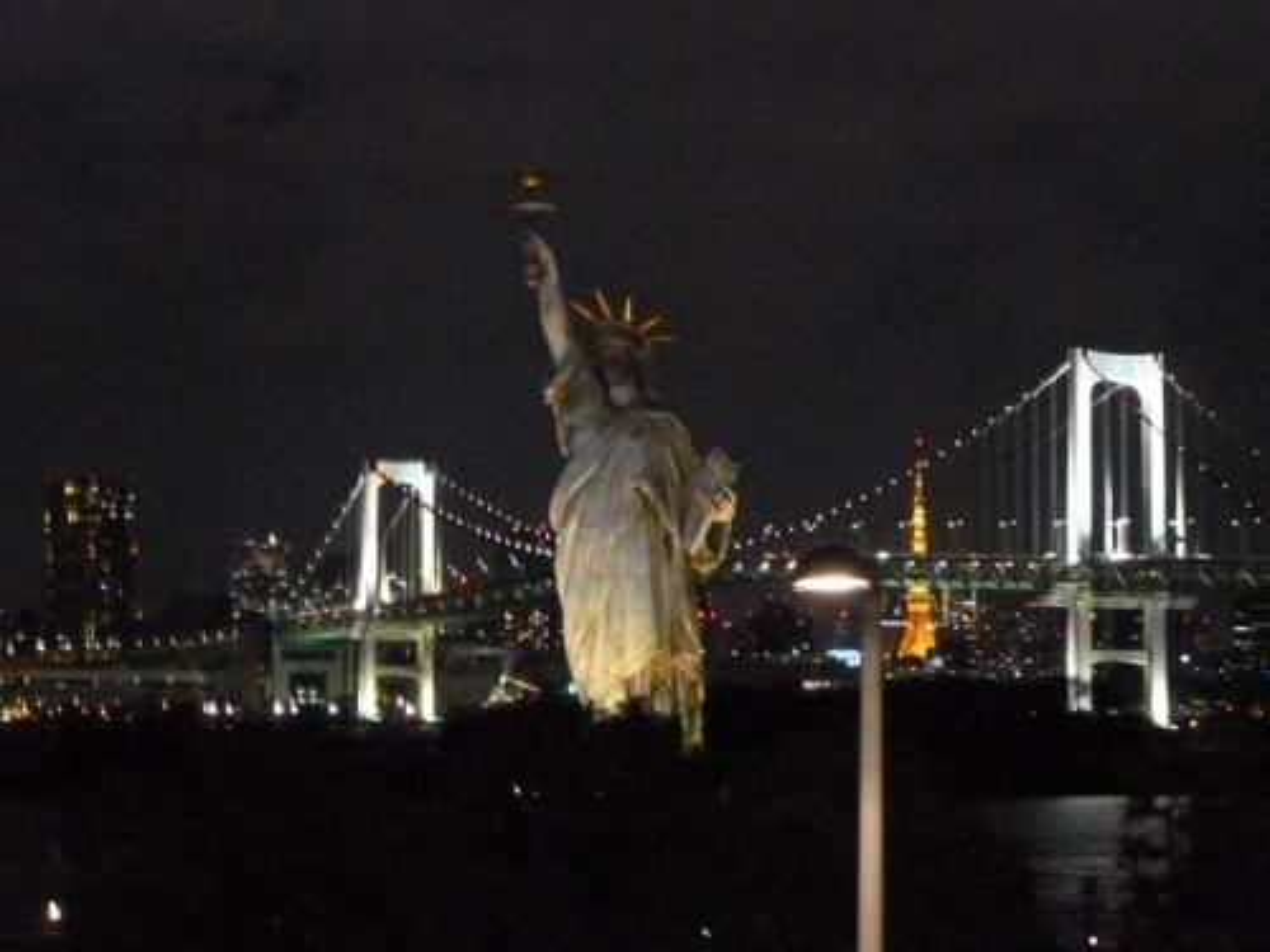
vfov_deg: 17.0
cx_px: 635
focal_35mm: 87
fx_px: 3192
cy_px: 476
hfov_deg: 22.5
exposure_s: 1/4
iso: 1600
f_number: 5.8
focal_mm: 15.5
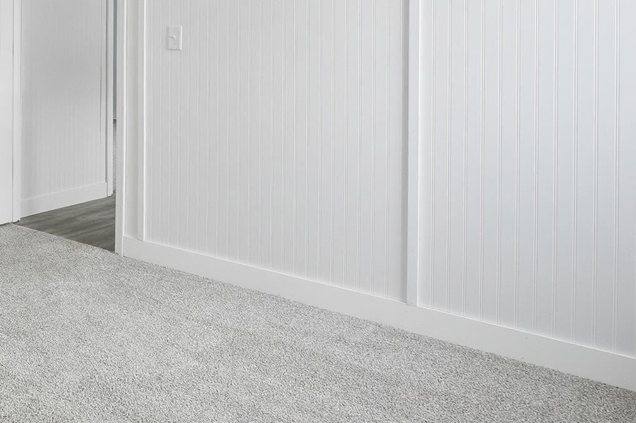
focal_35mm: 37
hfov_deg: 42.5
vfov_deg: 34.4
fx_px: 653
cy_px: 61
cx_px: -40
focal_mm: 10.5
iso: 100
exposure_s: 1/800
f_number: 4
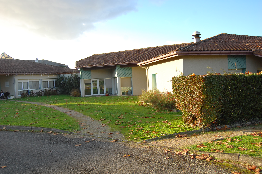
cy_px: 87
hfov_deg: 62.0
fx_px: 218
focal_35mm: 30
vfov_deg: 43.5
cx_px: 131
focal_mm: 20
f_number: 5.6
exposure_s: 1/250
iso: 220
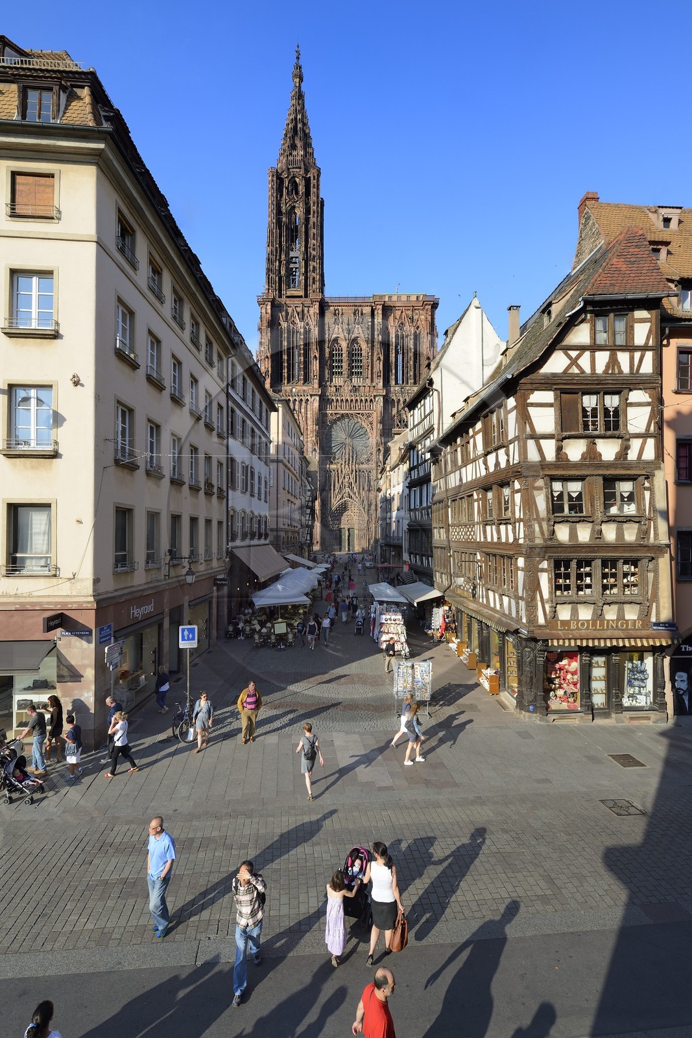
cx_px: 346
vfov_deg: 104.2
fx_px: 404
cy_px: 519
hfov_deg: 81.2
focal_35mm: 14
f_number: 9
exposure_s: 1/250
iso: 200
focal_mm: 14
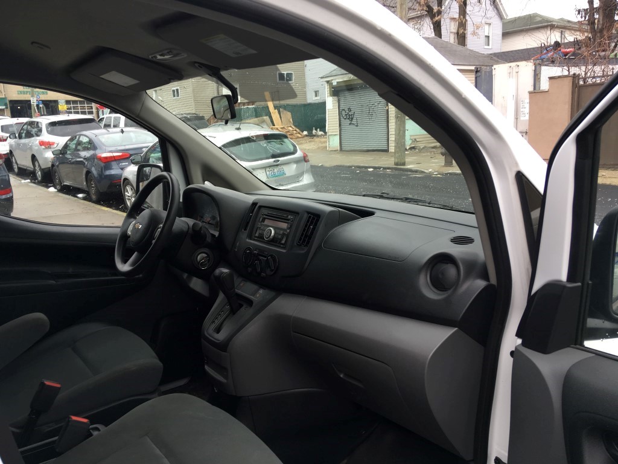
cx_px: 309
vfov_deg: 48.2
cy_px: 232
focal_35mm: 29
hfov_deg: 61.7
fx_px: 518
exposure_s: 1/120
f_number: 2.2
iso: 25
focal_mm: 4.15
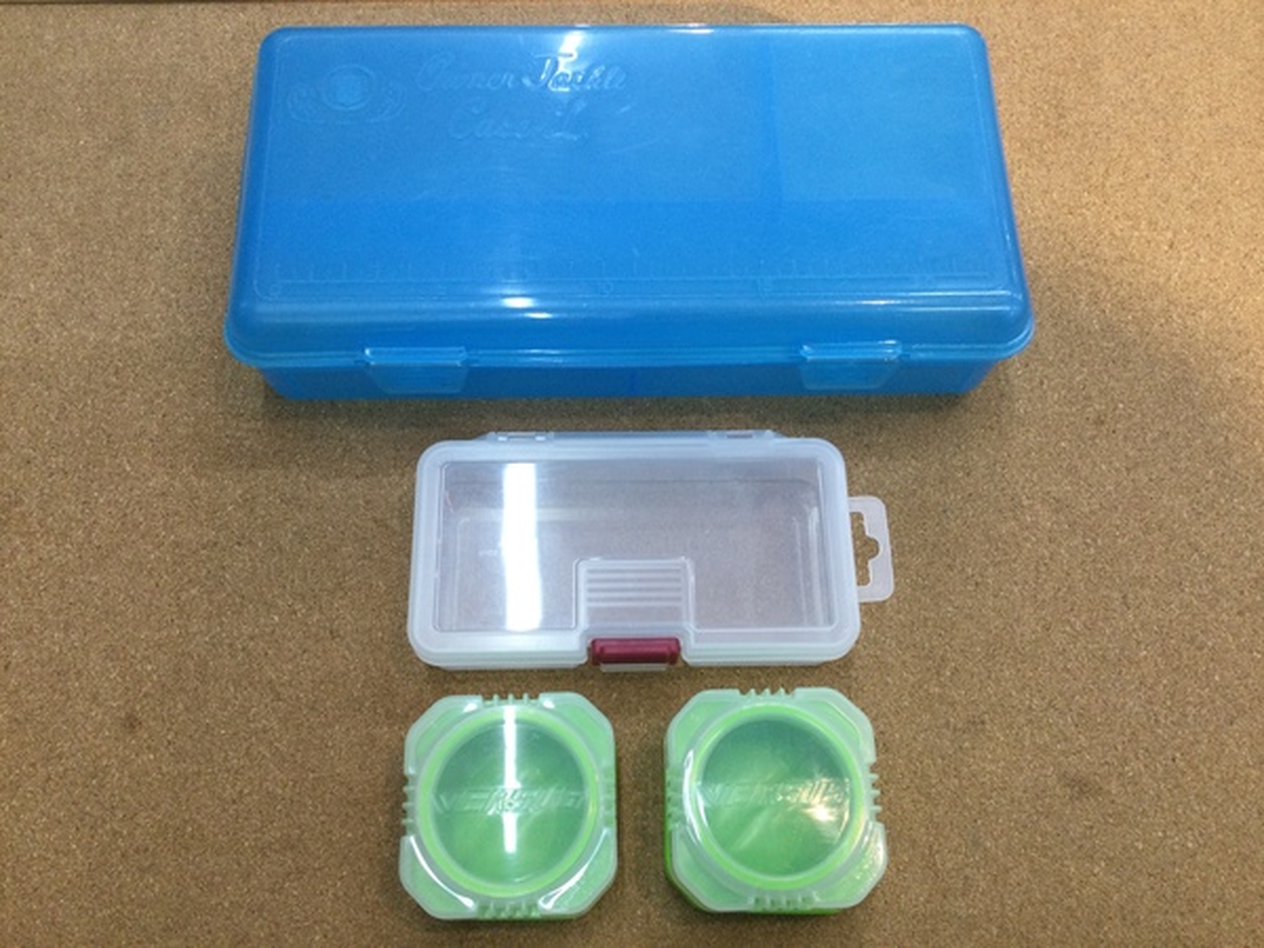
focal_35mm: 31
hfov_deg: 58.4
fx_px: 1132
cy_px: 474
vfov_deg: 45.4
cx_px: 632
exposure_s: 1/30
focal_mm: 3.3
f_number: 2.4
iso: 25
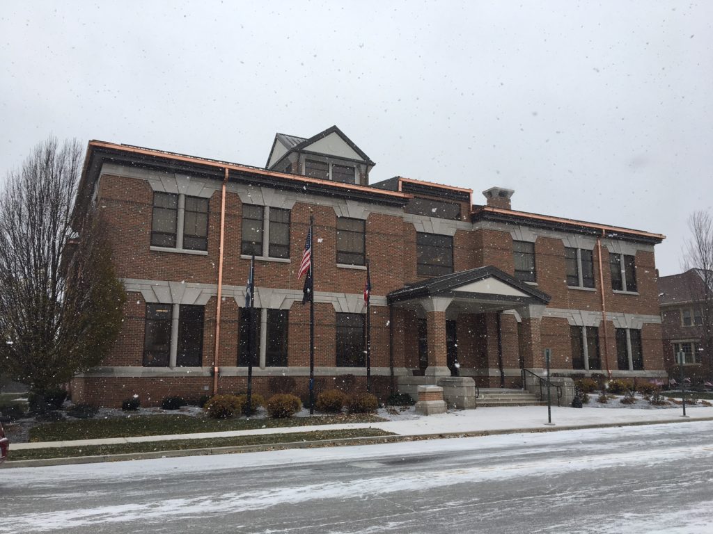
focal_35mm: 29
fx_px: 597
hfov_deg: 61.7
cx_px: 356
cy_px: 267
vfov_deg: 48.2
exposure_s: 1/578
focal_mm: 4.15
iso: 25
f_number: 2.2
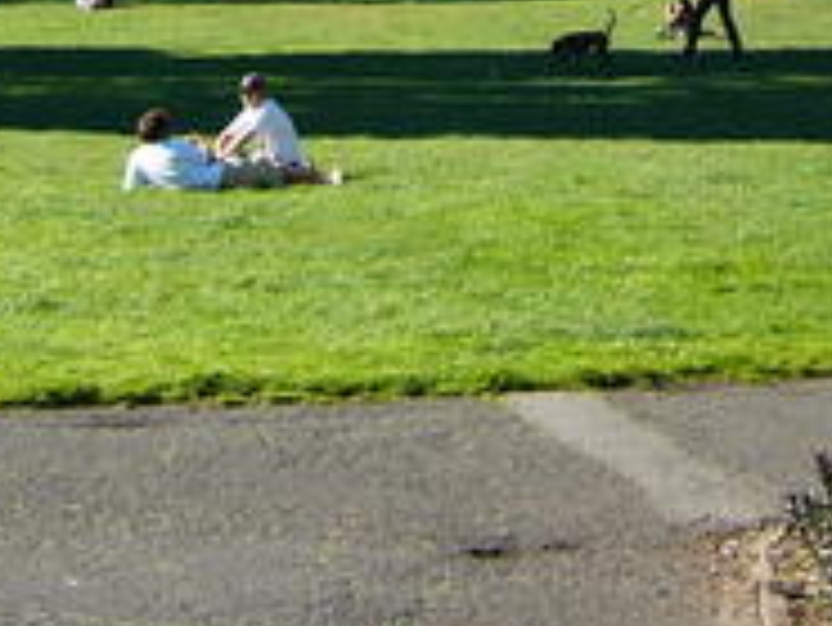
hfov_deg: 16.2
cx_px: 292
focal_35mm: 121
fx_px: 2910
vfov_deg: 11.5
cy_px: -428
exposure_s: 1/500
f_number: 2.8
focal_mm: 5.8
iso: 50
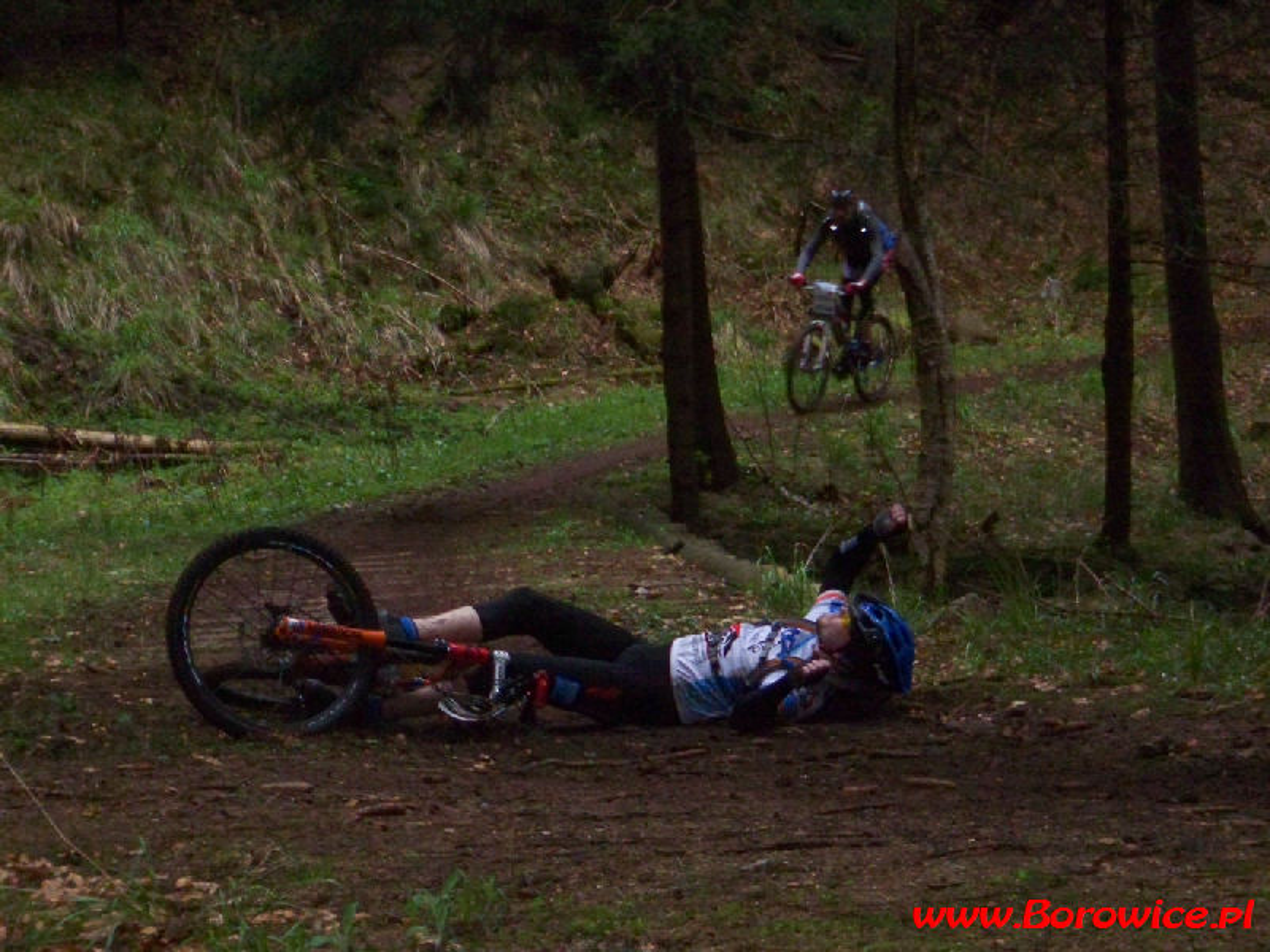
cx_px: 635
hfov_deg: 16.8
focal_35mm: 117
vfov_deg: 12.7
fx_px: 4293
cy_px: 476
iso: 400
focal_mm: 19.2
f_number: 4.4
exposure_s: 1/125
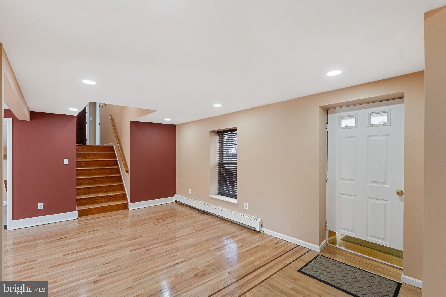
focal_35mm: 16
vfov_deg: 73.7
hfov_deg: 96.7
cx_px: 223
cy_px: 148
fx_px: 198
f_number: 8
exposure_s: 1/30
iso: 1600
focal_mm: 16
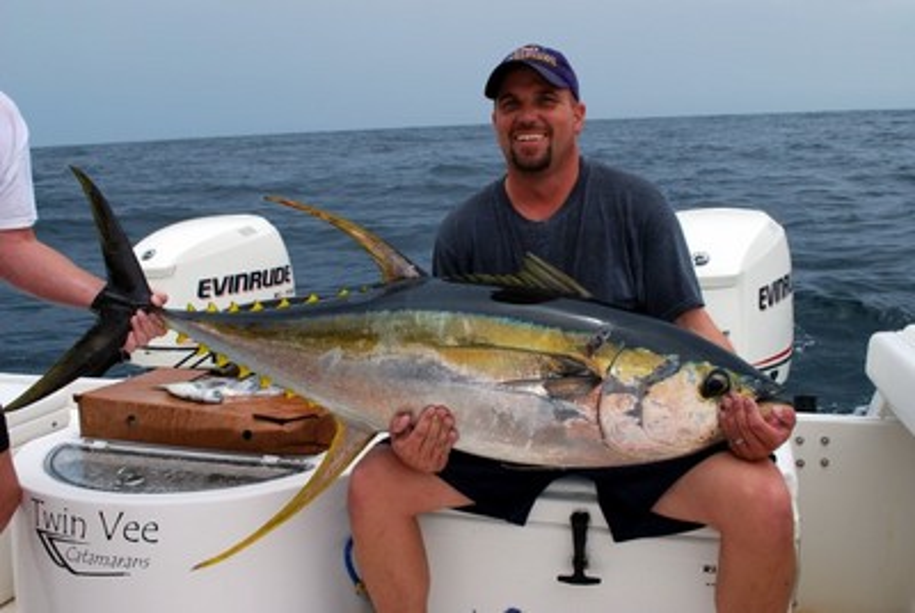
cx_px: 458
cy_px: 306
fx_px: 840
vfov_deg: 40.1
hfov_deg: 57.2
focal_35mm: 33
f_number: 7.1
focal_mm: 22
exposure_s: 1/200
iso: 100
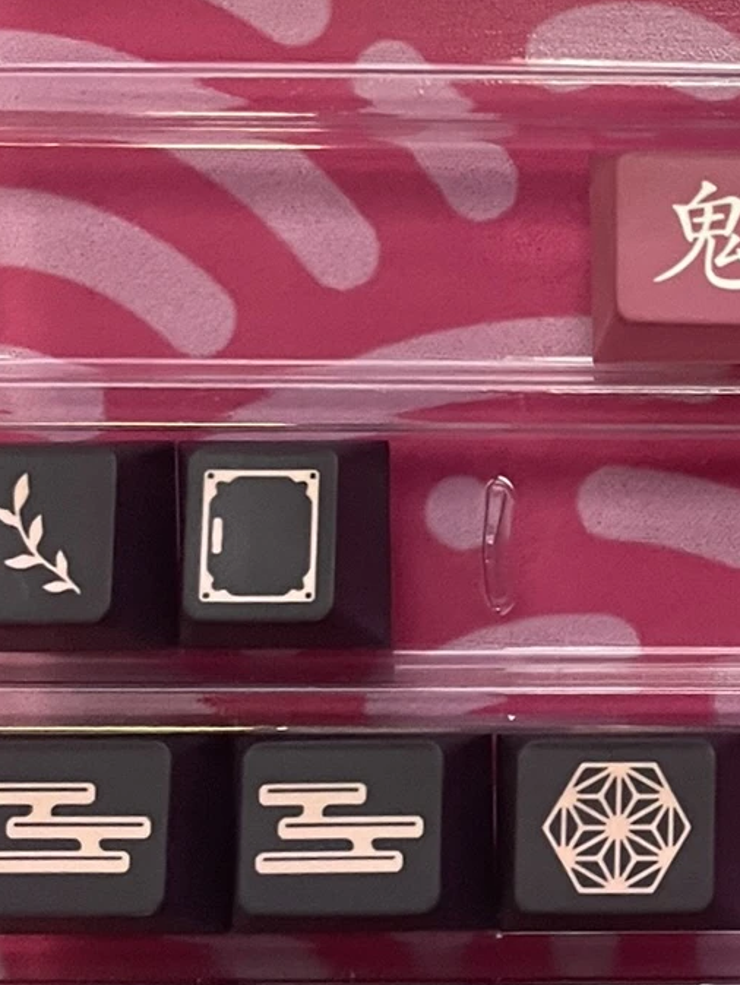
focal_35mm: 79
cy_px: 487
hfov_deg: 17.5
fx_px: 2250
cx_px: 952
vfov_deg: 24.7
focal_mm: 4.2
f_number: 1.6
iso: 640
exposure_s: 1/40
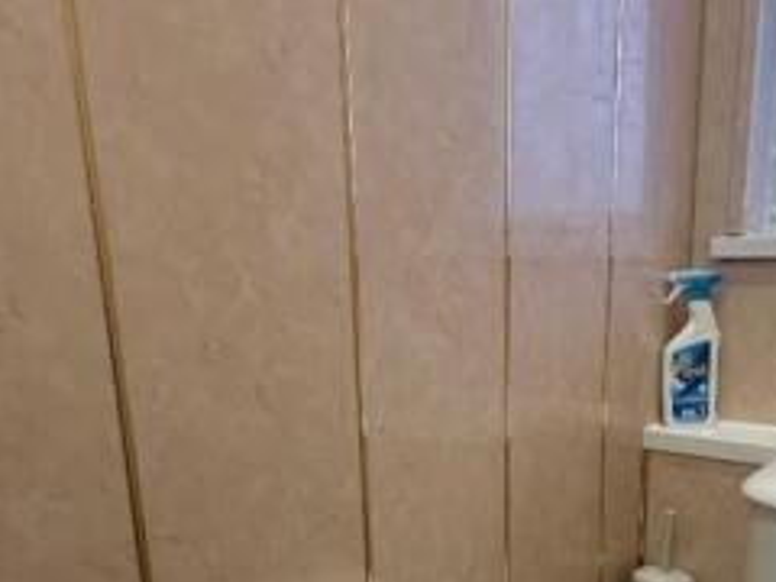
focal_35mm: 34
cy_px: 470
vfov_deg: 40.0
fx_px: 762
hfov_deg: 53.2
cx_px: 500
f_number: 2.2
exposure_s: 1/50
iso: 400
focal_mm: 2.22
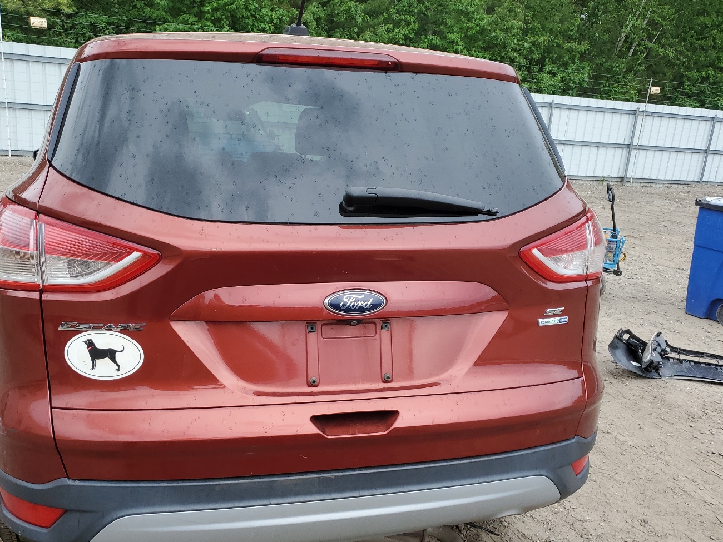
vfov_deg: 44.0
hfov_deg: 56.7
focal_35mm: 32
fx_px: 668
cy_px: 311
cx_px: 321
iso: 50
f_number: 1.5
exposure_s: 1/385
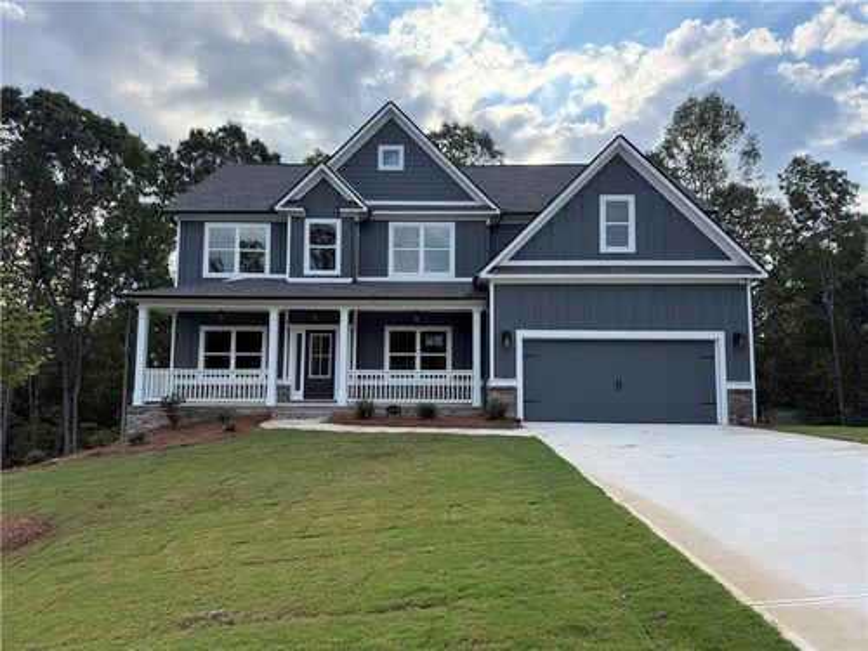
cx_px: 434
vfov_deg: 56.8
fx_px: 602
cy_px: 326
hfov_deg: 71.6
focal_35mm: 24
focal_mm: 6.76
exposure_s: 1/1770
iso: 100
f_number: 1.78
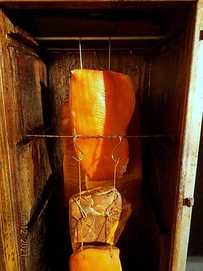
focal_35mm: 26
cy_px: 136
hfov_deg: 53.1
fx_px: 203
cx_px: 102
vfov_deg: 67.3
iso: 80
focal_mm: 4.6
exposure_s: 1/160
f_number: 3.2
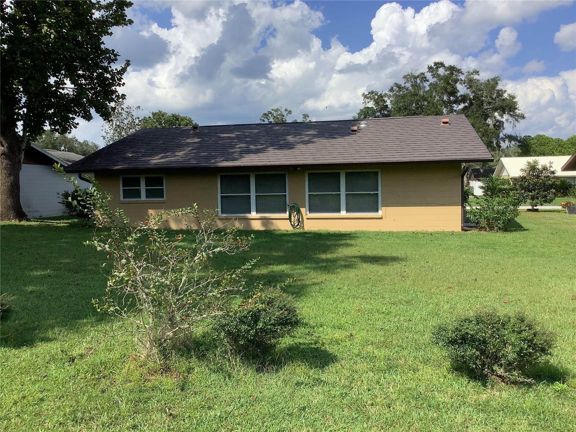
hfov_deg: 58.4
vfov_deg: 45.4
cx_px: 288
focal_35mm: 31
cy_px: 216
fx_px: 516
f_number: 2.4
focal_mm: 3.3
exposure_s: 1/1164
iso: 25
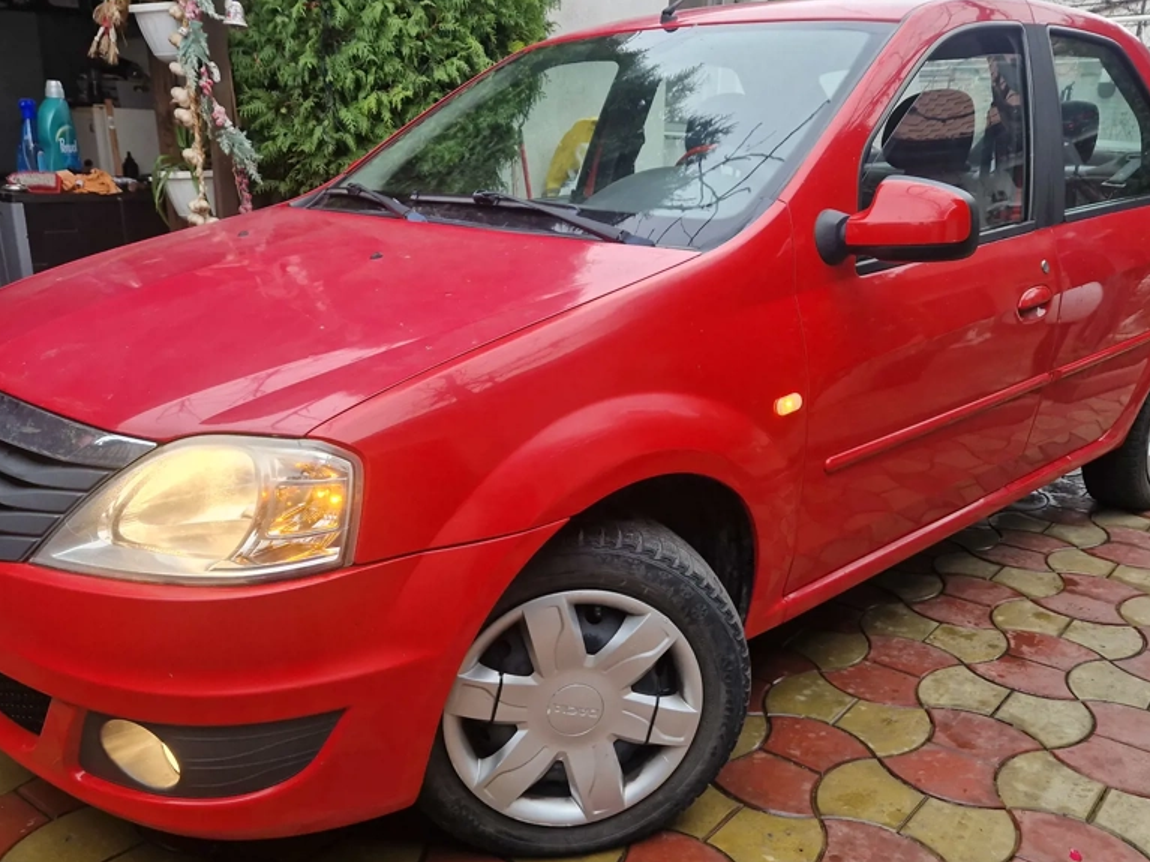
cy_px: 478
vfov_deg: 46.7
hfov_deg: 60.0
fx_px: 996
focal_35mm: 30
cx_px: 594
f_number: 1.8
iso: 80
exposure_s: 1/180
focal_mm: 5.4
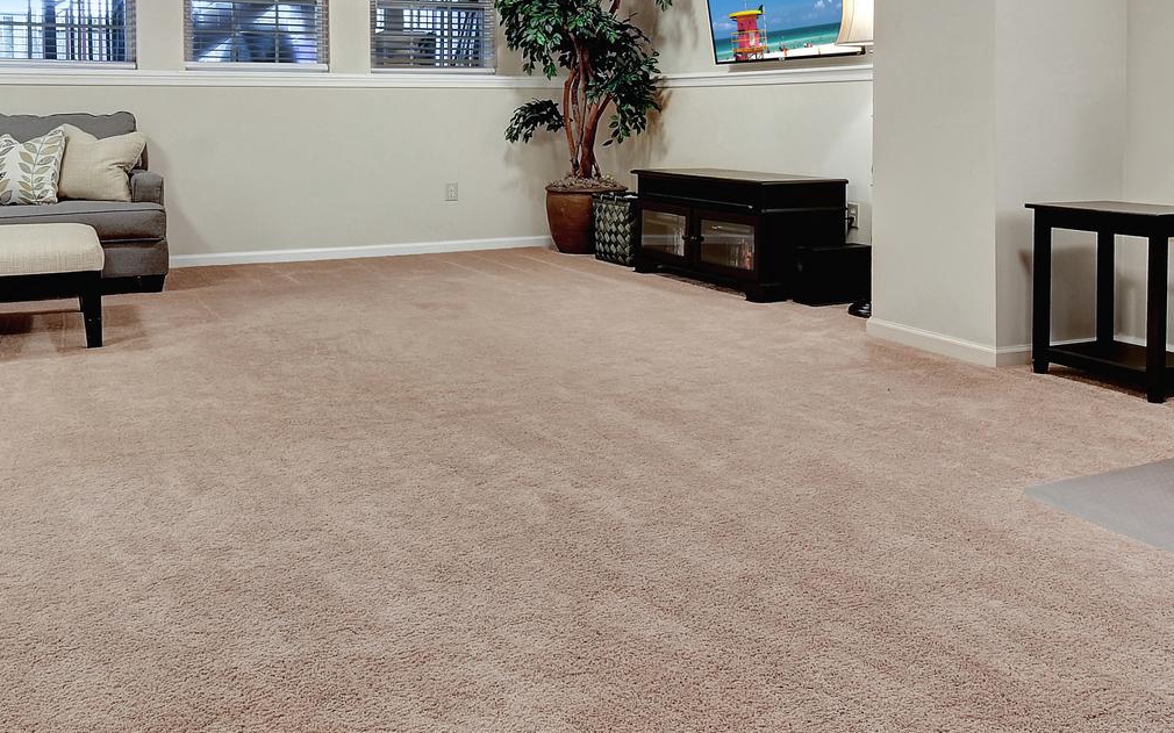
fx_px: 992
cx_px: 532
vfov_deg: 40.5
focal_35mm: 31
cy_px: 303
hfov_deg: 61.1
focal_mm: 10
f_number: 10
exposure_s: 2
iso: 100
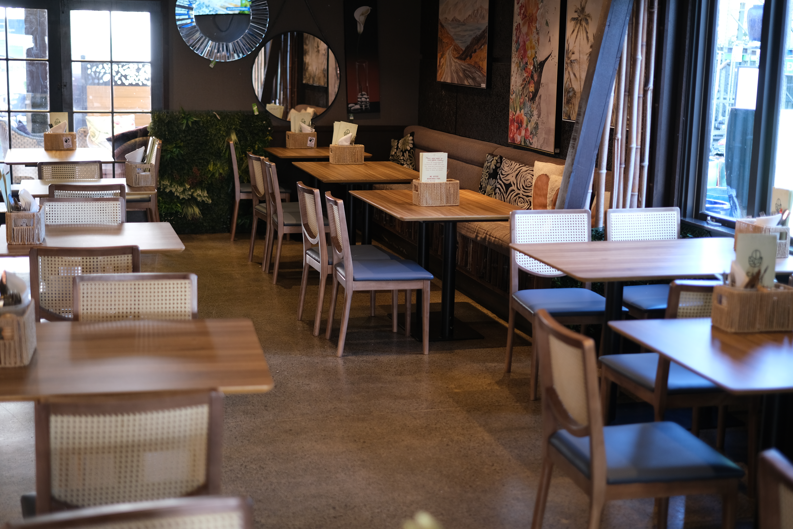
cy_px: 264
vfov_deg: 27.0
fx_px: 1101
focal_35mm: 50
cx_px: 396
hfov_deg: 39.6
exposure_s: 1/85
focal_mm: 33
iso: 250
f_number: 1.4
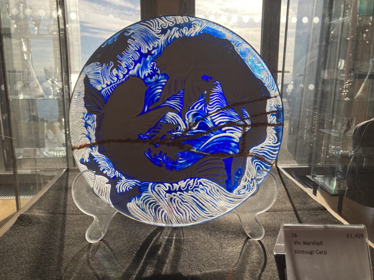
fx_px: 303
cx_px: 187
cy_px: 140
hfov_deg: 63.4
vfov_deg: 49.7
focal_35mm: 28
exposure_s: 1/1372
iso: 20
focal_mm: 3.99
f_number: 1.8
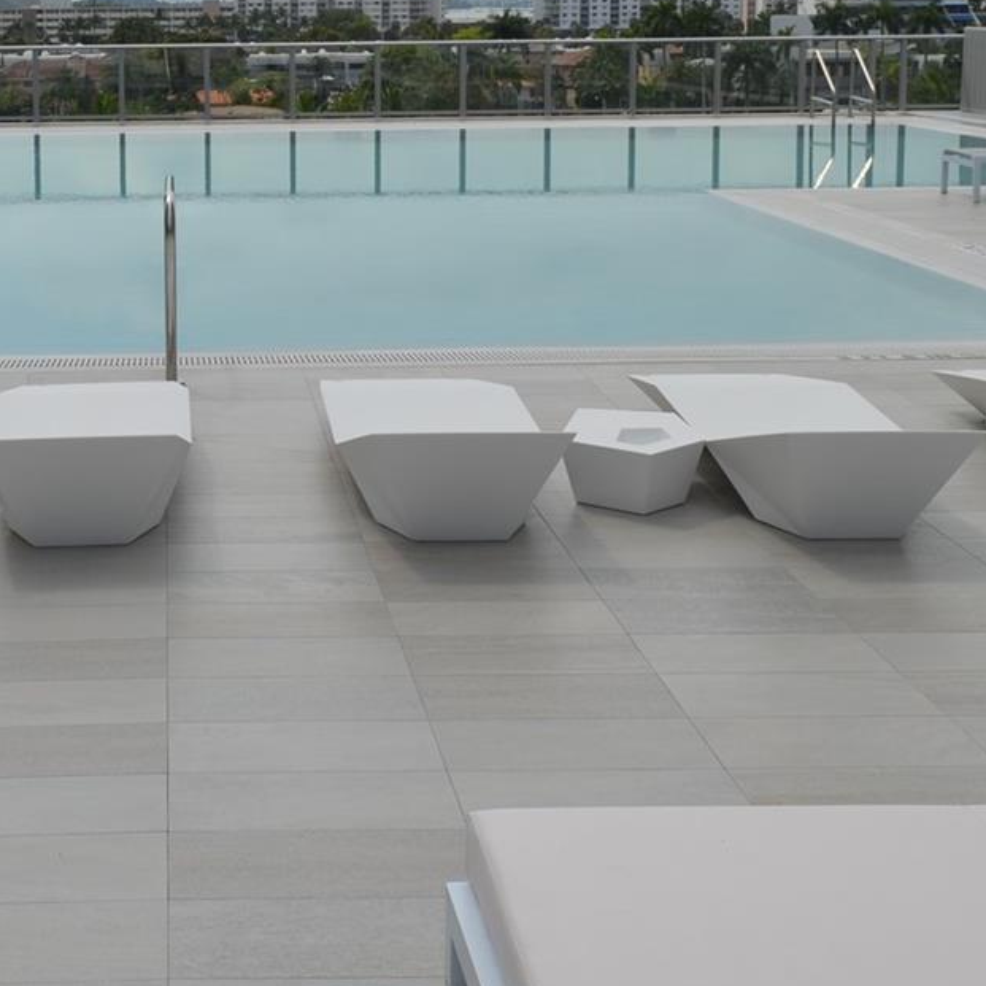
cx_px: 175
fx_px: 1901
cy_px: 233
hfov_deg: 28.4
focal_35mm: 59
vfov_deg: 28.6
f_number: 10
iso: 100
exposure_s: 1/400
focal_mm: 18
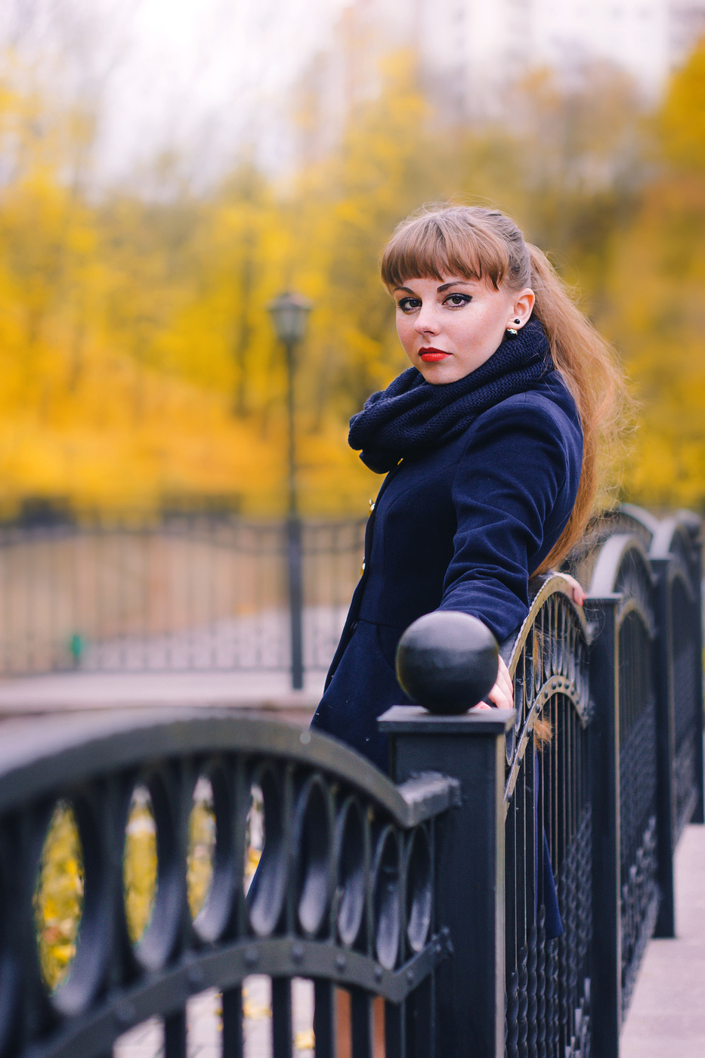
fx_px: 2203
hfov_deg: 18.2
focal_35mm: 75
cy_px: 529
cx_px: 352
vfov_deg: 27.0
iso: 100
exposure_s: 1/125
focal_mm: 50
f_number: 2.8
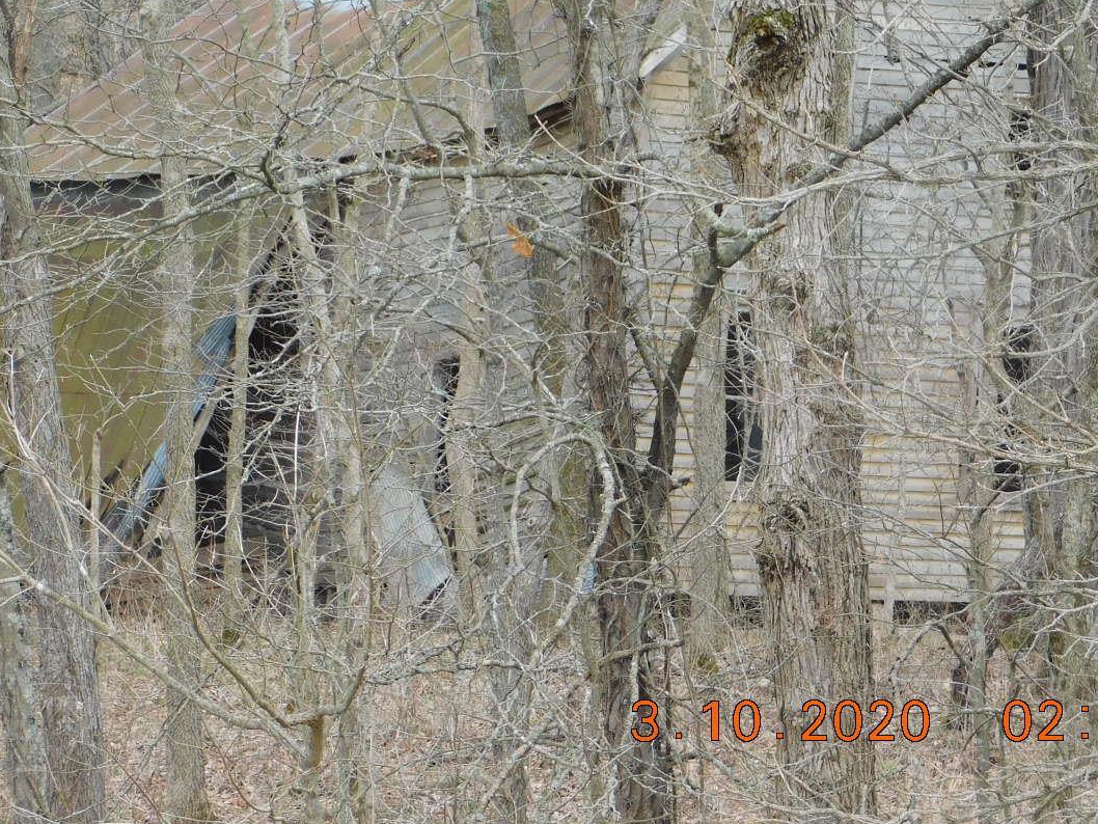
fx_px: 8154
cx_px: 441
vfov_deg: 5.8
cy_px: 229
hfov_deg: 7.7
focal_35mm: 257
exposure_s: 1/100
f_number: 5.3
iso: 125
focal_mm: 30.1
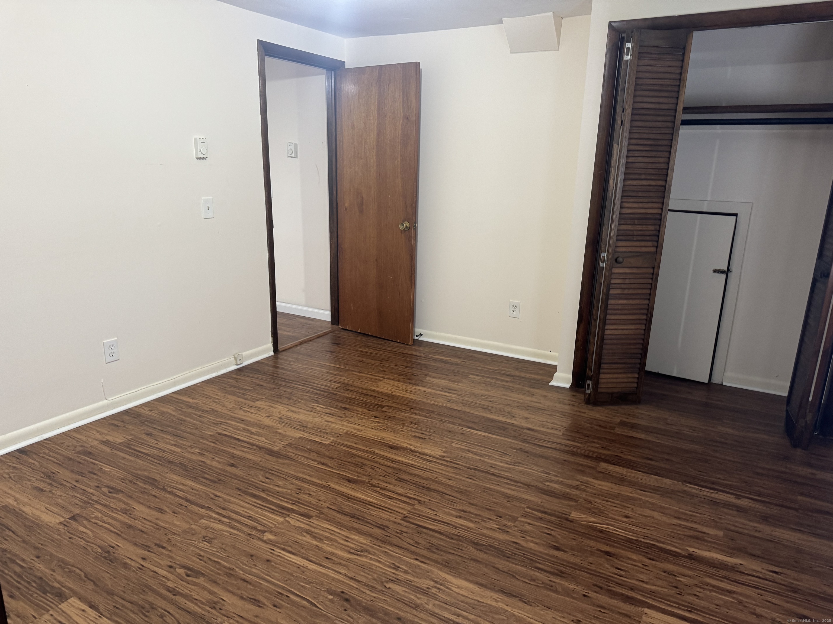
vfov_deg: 56.8
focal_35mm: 24
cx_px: 416
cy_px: 312
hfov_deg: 71.6
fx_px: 578
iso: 320
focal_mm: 6.76
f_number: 1.78
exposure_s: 1/60
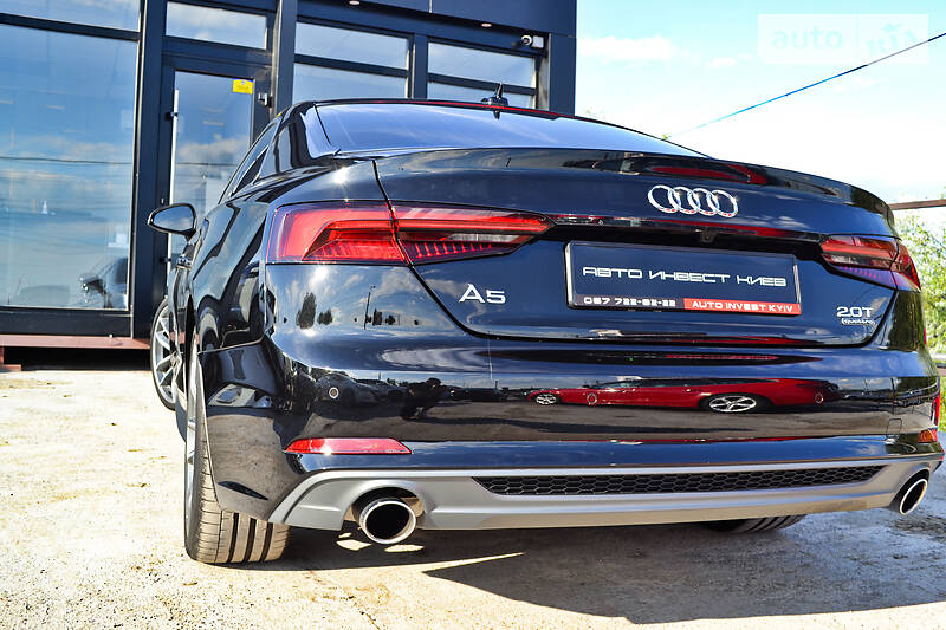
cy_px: 315
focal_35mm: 36
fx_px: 946
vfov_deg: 36.9
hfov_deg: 53.1
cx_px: 473
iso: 100
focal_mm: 24
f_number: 6.3
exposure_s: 1/100
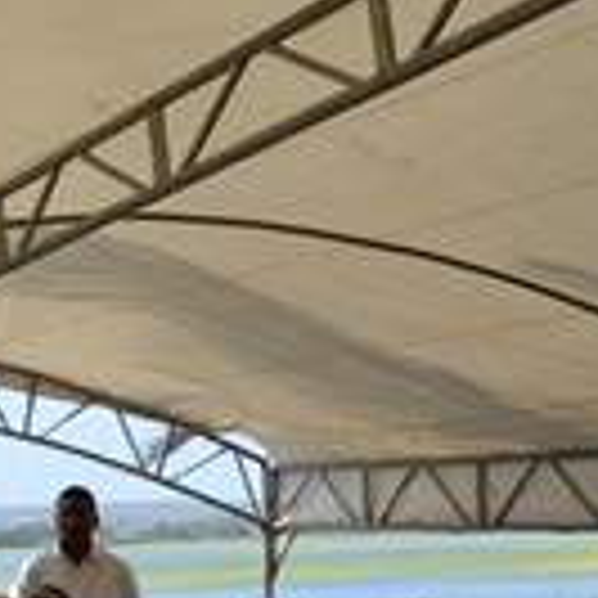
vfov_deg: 18.7
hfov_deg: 17.9
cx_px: -171
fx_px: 1779
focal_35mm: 91
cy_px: 549
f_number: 7.1
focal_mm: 18
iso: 100
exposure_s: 1/200
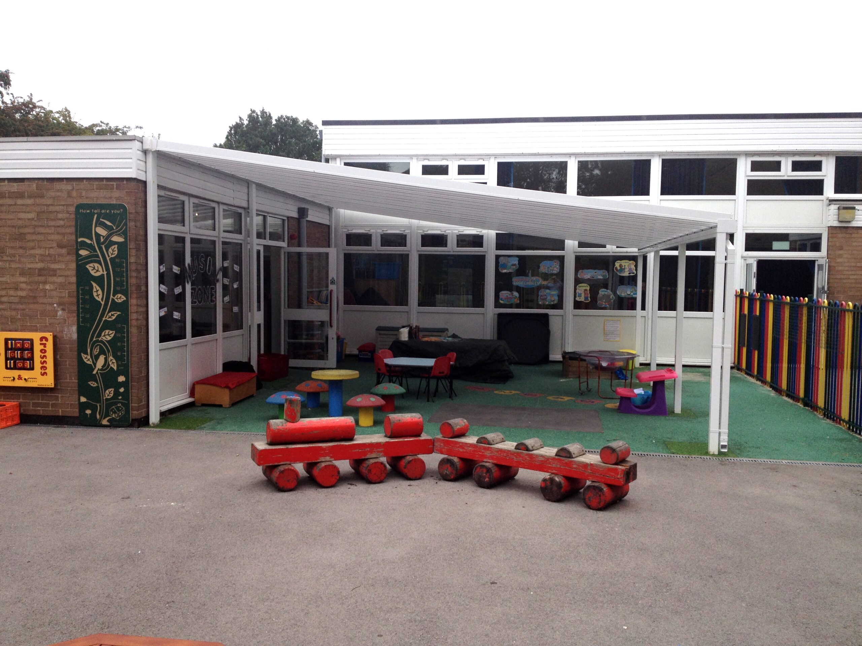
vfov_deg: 40.7
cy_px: 323
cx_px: 431
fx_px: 872
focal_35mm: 35
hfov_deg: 52.6
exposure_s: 1/1284
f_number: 2.4
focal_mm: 4.28
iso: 50
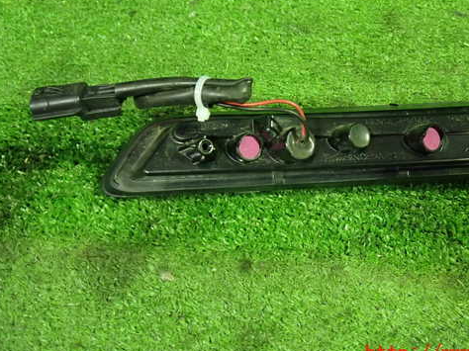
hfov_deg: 48.6
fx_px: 515
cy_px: 144
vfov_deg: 37.6
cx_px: 292
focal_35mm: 38
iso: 800
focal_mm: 5.4
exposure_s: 1/30
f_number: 2.3
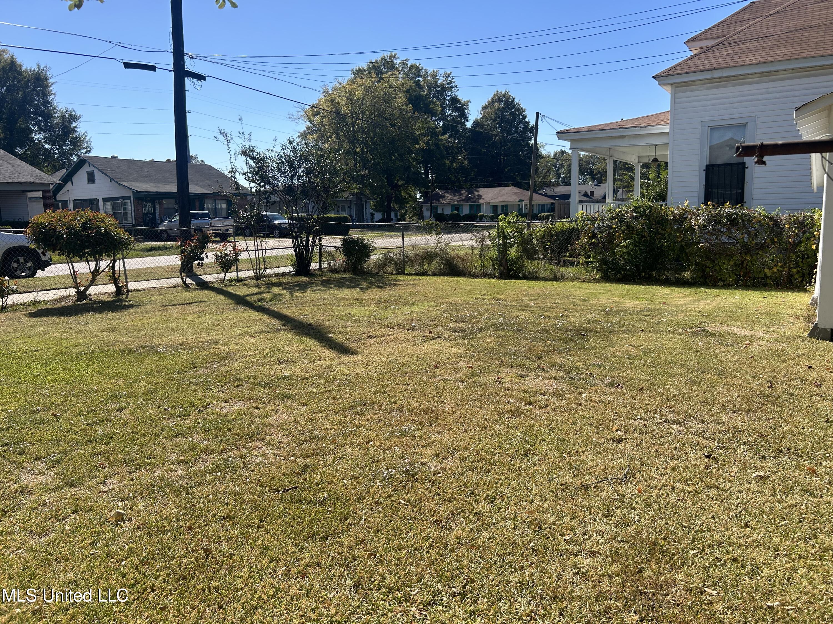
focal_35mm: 26
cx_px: 416
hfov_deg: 67.3
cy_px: 312
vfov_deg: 53.1
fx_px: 626
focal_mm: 5.7
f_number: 1.5
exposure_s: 1/2915
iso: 50
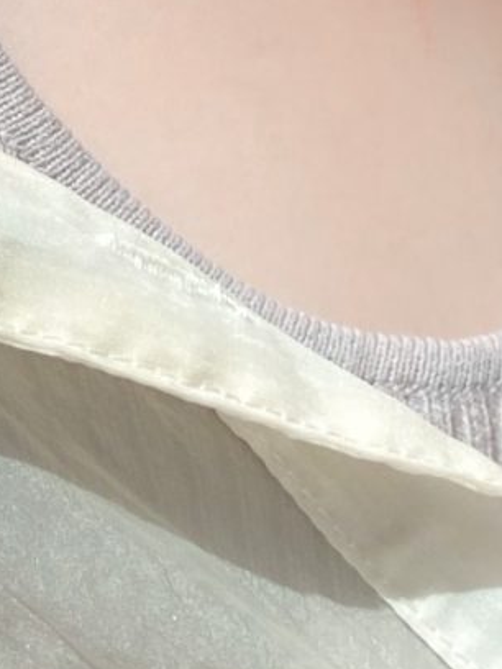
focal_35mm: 163
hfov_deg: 9.1
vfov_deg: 10.4
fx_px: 3152
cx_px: 121
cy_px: -938
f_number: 1.8
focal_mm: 4.25
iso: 32
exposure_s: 1/320
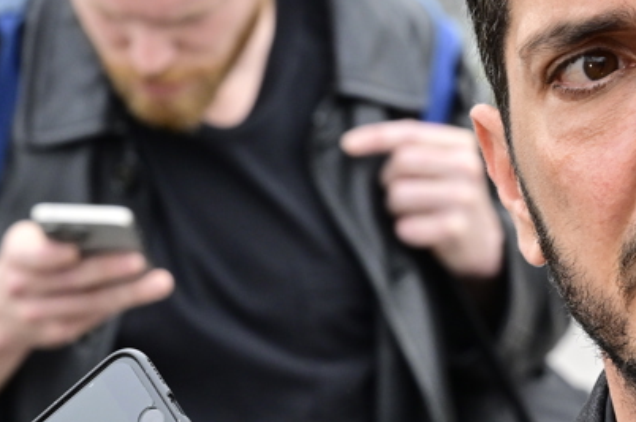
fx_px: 4182
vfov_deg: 5.8
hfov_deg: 8.6
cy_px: 326
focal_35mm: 237
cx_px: 780
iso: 500
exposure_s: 1/320
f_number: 6.3
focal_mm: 70
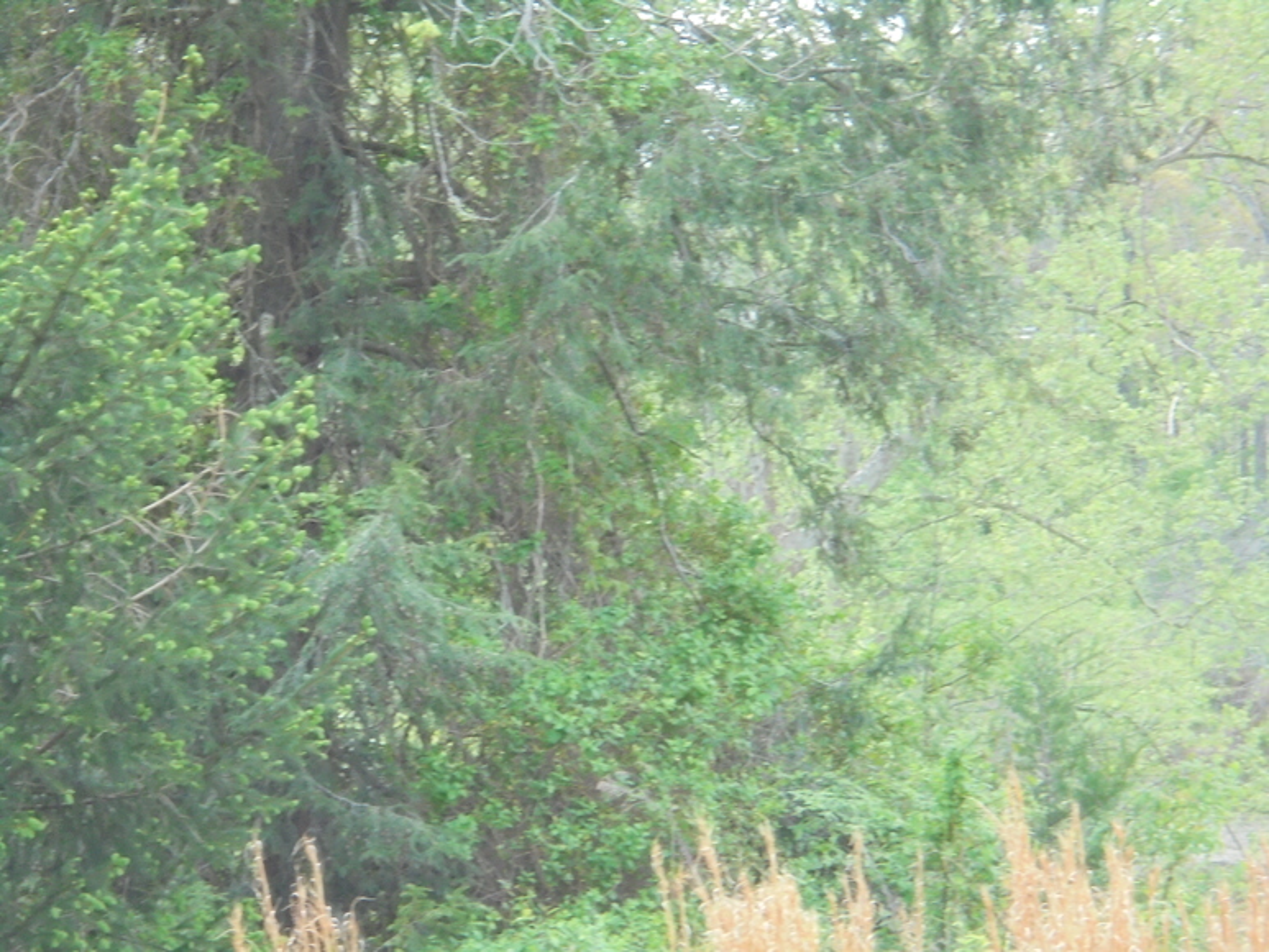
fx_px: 5720
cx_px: 634
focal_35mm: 156
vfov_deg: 9.5
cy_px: 476
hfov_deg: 12.7
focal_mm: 27.6
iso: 500
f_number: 6.5
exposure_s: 1/200
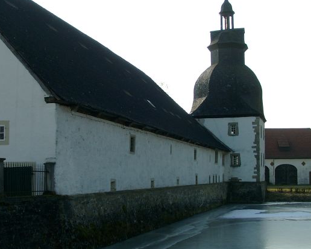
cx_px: 145
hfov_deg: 35.3
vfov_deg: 28.6
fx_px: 488
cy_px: 115
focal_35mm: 53
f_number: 4
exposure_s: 1/364
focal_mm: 7.39
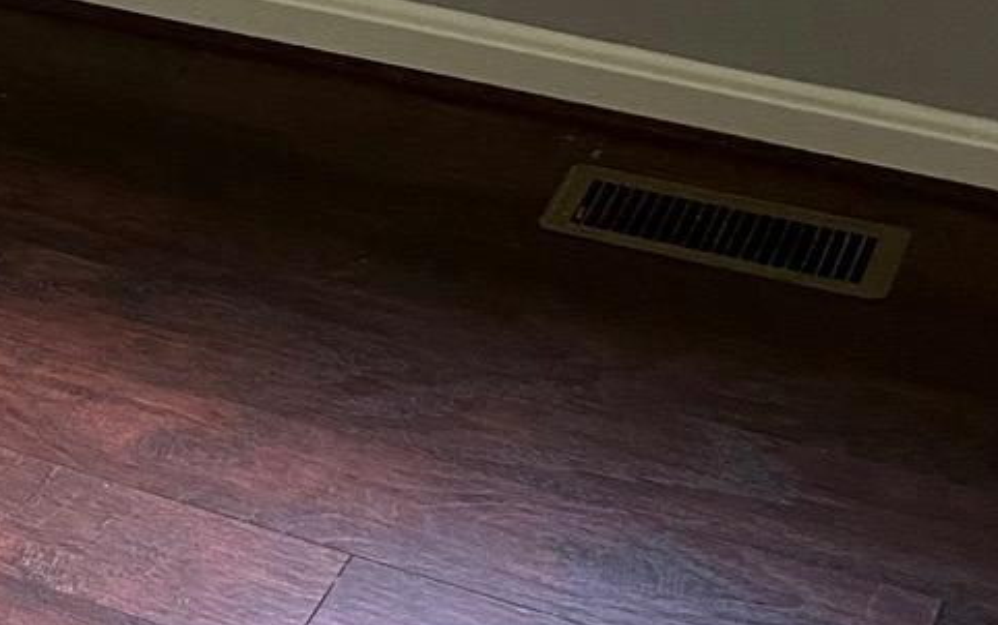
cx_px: -872
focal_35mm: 108
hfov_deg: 15.9
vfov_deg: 10.8
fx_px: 2940
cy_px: -712
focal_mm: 6.86
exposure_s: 1/60
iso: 250
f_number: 1.78
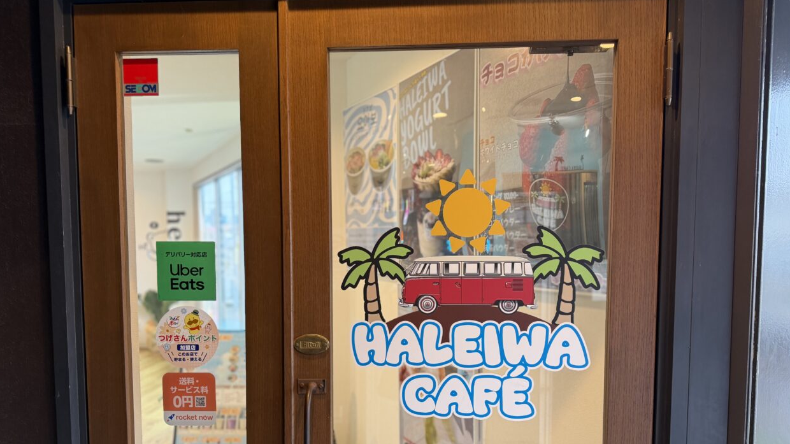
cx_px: 391
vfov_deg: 42.5
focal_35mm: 27
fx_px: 565
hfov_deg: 69.9
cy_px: 282
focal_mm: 6.76
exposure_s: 1/105
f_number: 1.78
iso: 200
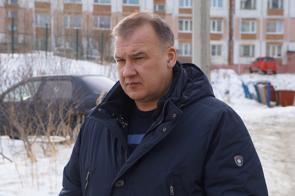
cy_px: 98
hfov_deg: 24.6
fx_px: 675
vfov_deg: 16.5
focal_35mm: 82
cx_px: 148
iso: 200
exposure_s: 1/500
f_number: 6.3
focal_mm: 55
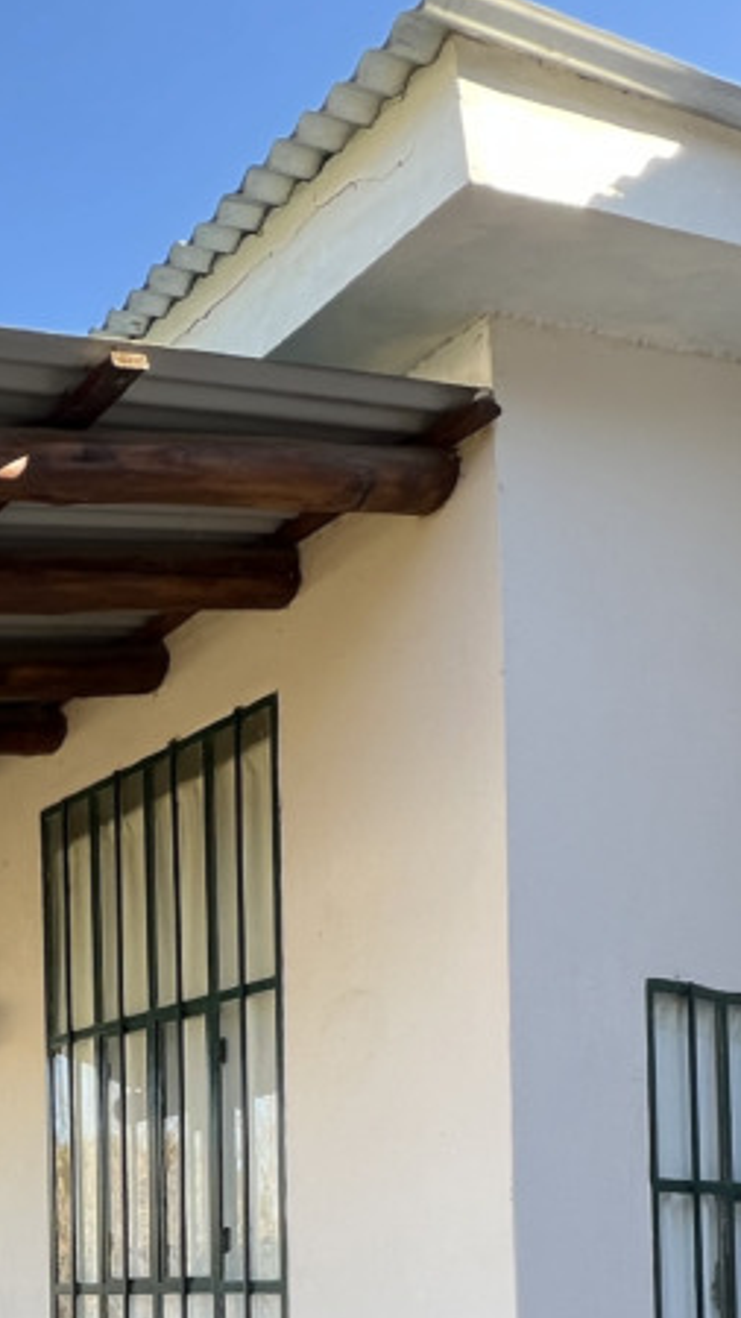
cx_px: 53
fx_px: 1363
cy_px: 1274
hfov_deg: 29.0
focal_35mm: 39
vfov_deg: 44.9
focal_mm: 1.57
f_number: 1.8
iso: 32
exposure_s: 1/200
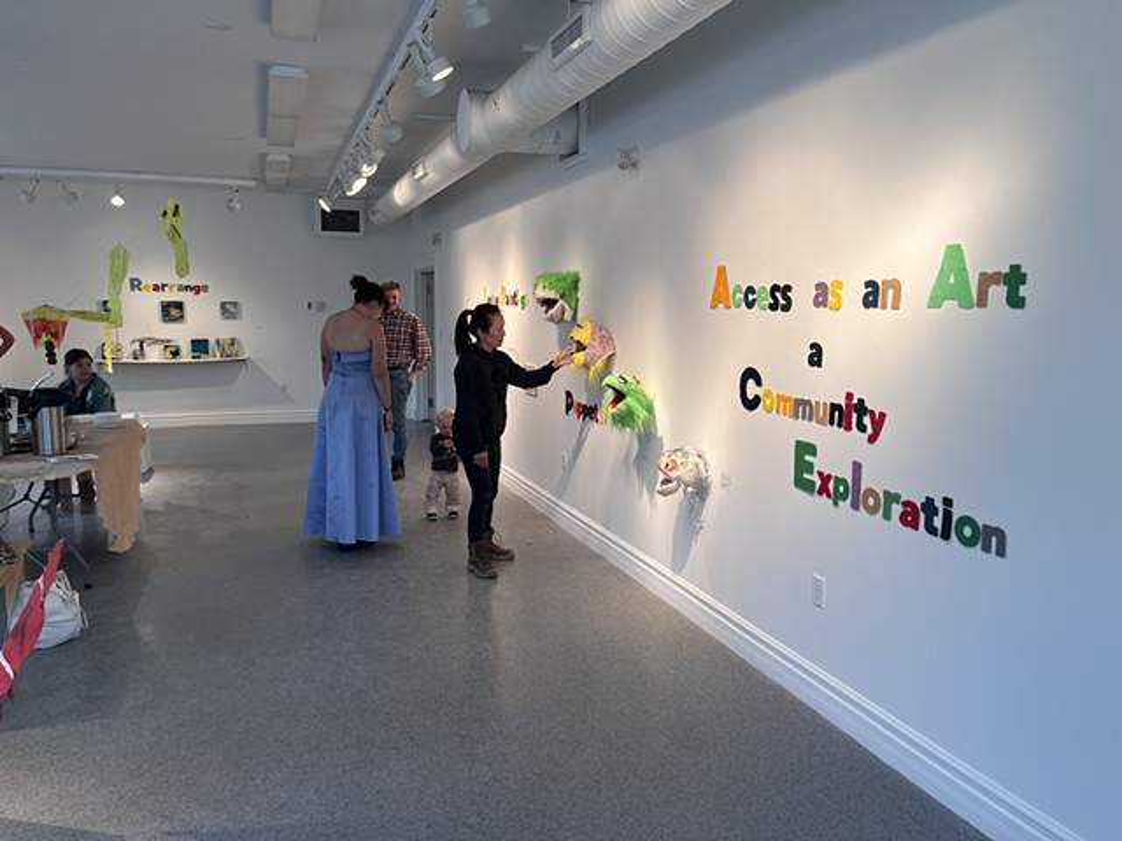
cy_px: 420
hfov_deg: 67.3
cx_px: 561
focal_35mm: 26
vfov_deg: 53.1
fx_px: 843
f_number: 1.6
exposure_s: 1/120
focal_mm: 5.1
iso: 64
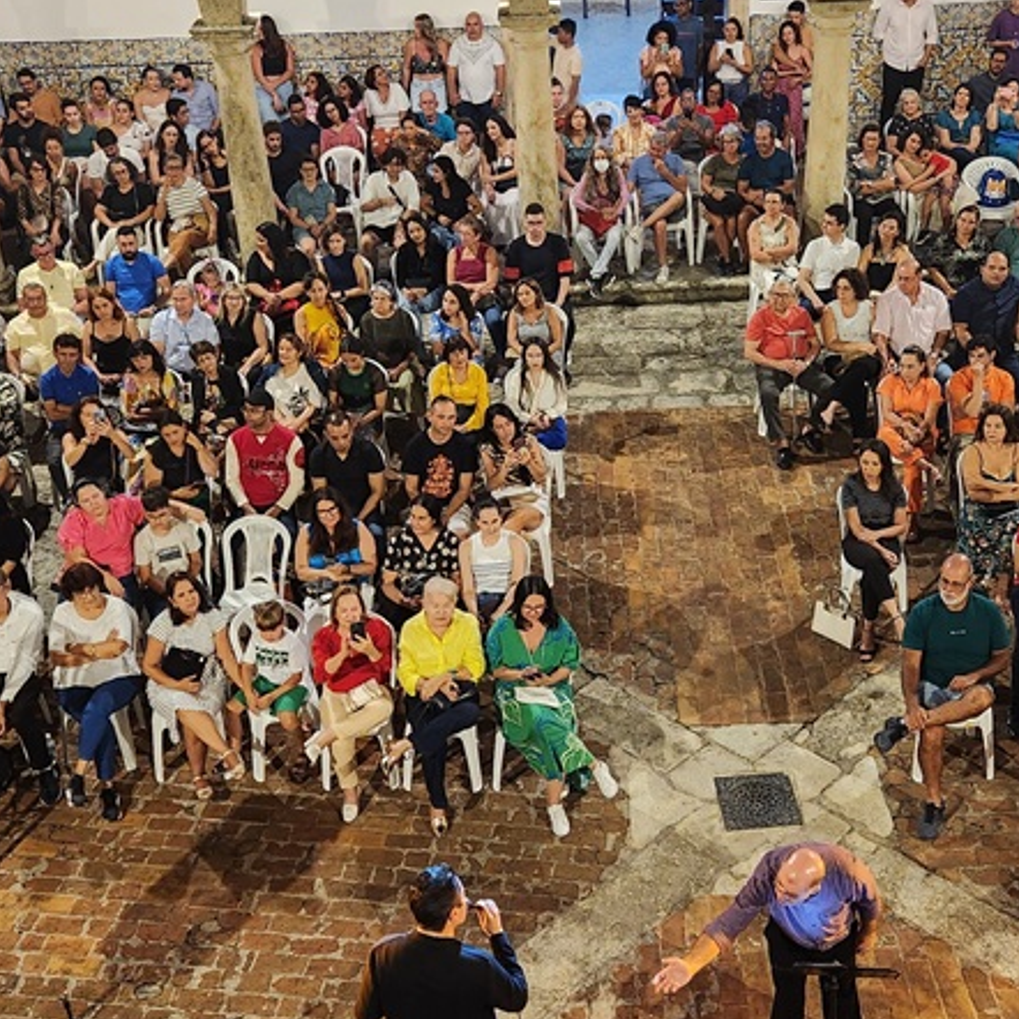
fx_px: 1532
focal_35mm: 46
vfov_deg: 36.8
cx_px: 576
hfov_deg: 36.7
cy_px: 468
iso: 500
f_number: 1.8
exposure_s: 1/40
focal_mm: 5.4
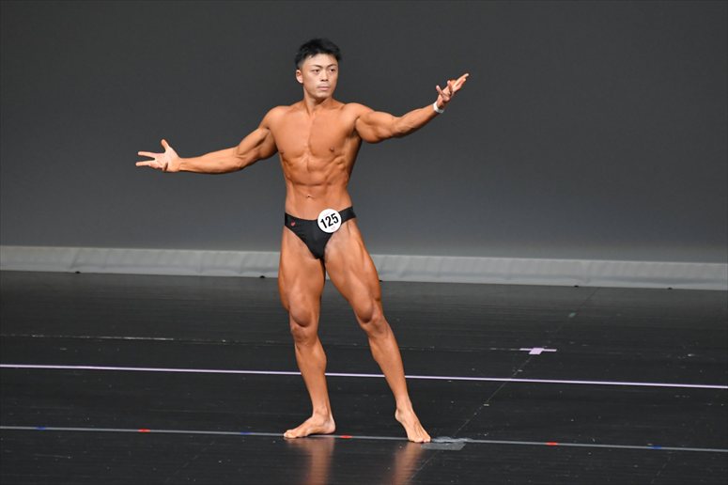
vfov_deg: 4.0
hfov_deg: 6.0
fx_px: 6973
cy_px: 242
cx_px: 364
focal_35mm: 345
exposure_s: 1/400
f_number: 5.6
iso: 4000
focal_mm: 230
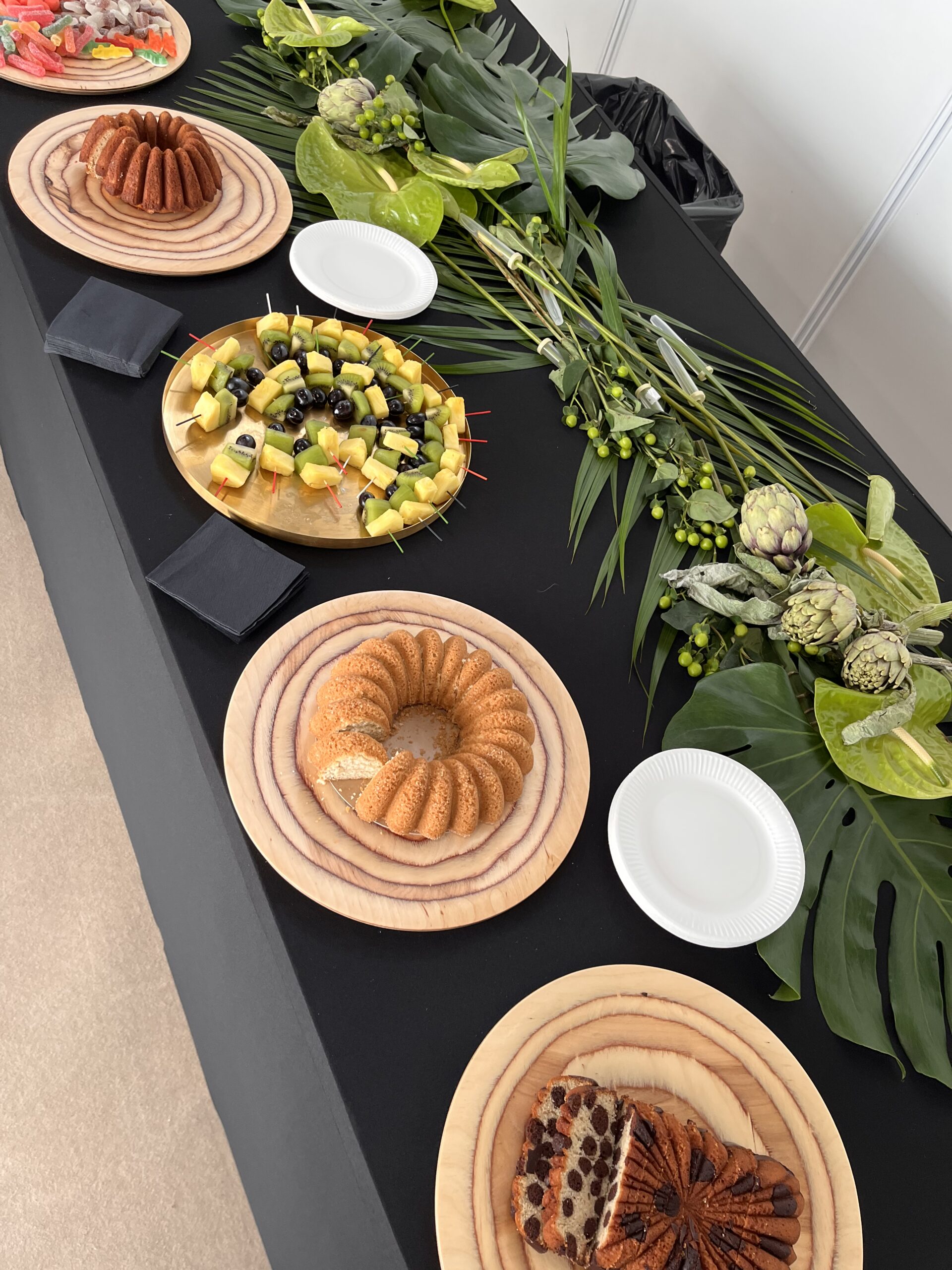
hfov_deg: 53.1
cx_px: 476
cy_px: 635
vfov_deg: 67.3
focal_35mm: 26
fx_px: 953
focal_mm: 5.1
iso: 125
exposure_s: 1/121
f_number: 1.6
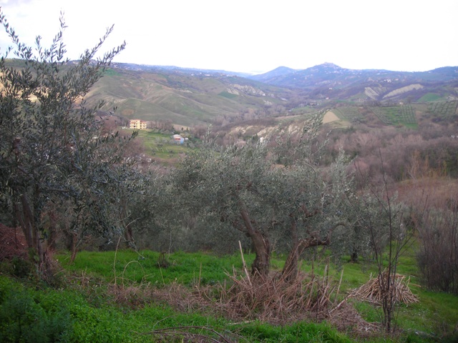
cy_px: 172
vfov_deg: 37.7
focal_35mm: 38
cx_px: 229
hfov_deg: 49.0
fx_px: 503
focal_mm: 6.3
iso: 50
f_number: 3.2
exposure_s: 1/88.7
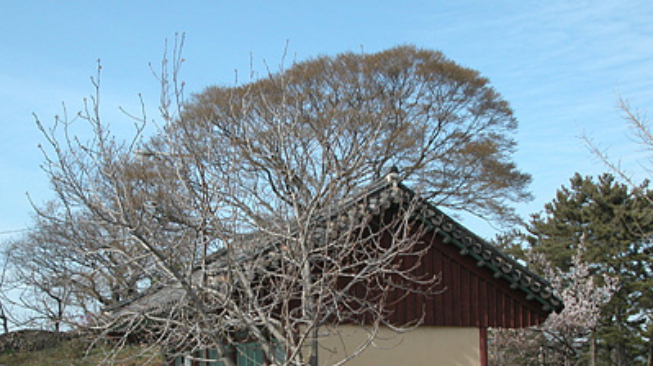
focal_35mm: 56
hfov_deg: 37.2
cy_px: 303
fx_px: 969
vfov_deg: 21.1
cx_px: 301
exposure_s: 1/318
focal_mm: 10.7
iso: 100
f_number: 5.8
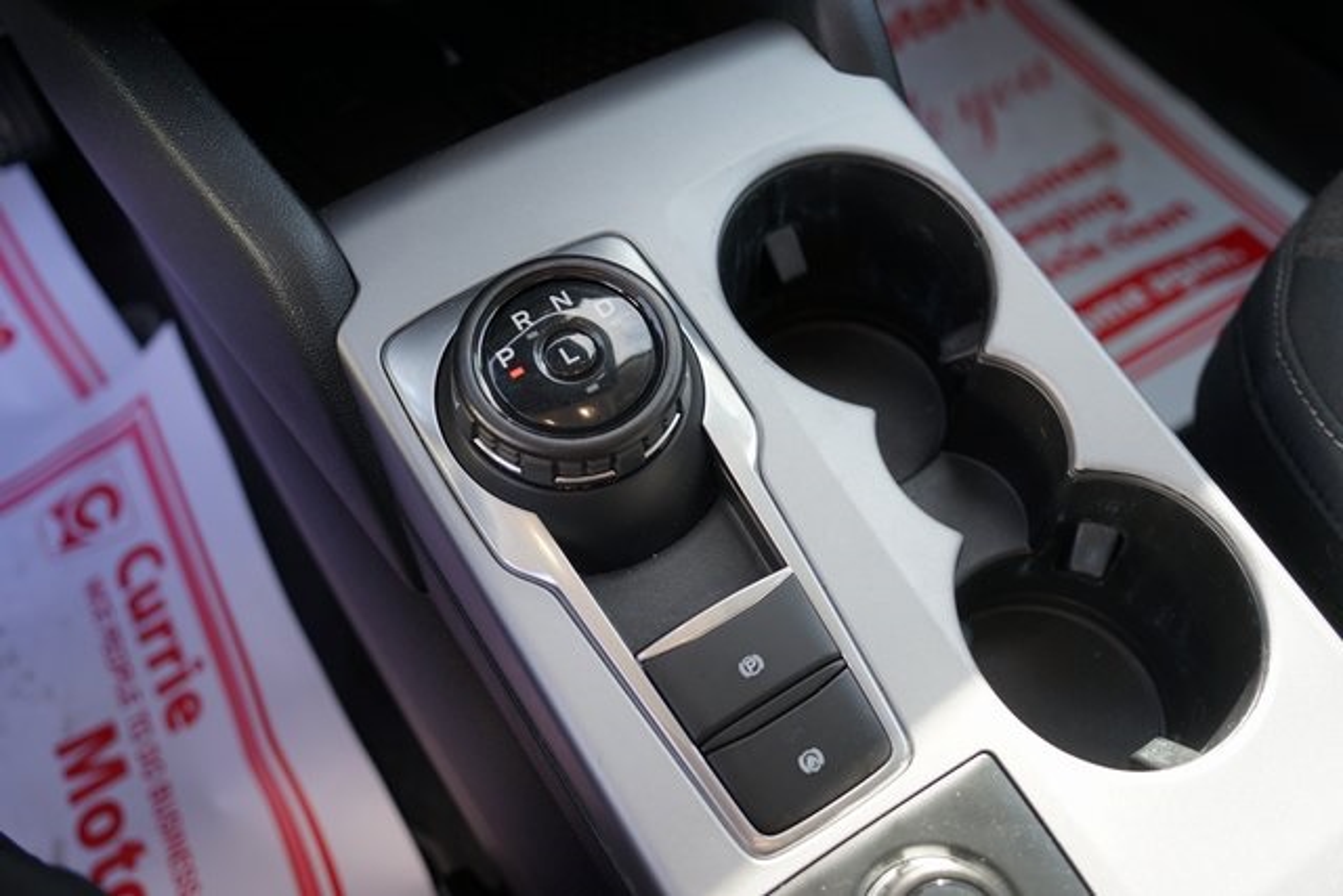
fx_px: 1194
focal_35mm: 32
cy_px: 448
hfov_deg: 58.7
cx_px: 672
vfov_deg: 41.1
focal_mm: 32
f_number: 4
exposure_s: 1/60
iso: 100
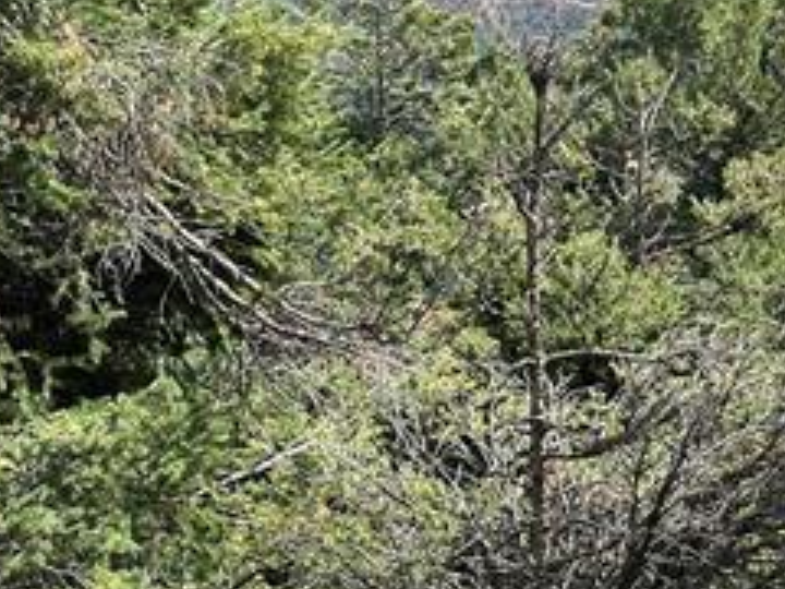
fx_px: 2903
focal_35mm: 128
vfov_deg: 11.3
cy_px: -136
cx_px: 684
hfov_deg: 15.3
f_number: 1.78
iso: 64
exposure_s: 1/3367
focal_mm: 6.86
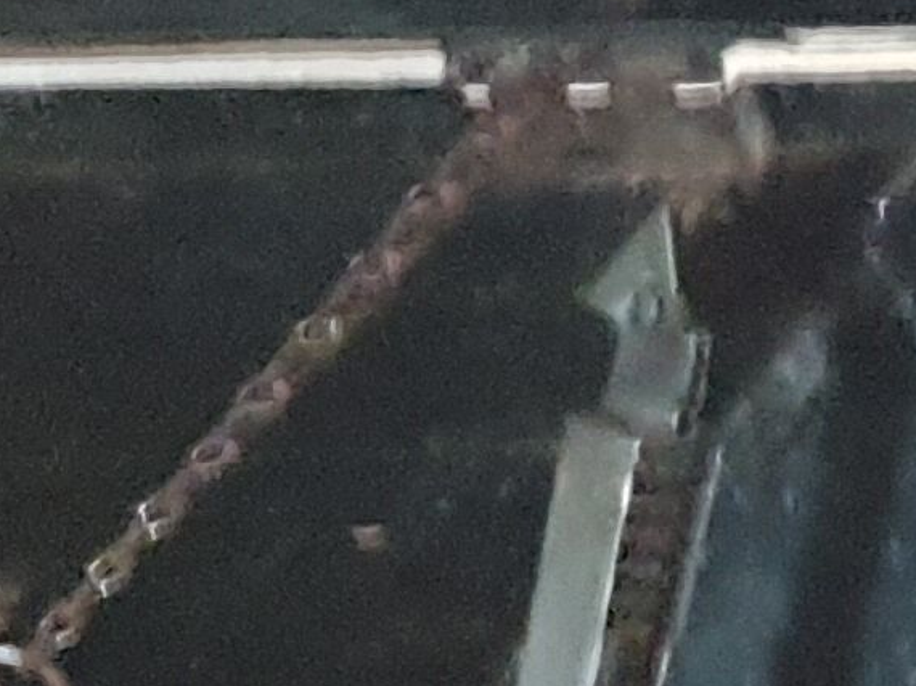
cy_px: 1221
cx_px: -1501
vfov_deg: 7.8
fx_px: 4867
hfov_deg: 9.3
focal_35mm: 184
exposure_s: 1/9
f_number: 1.5
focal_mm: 4.3
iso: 800
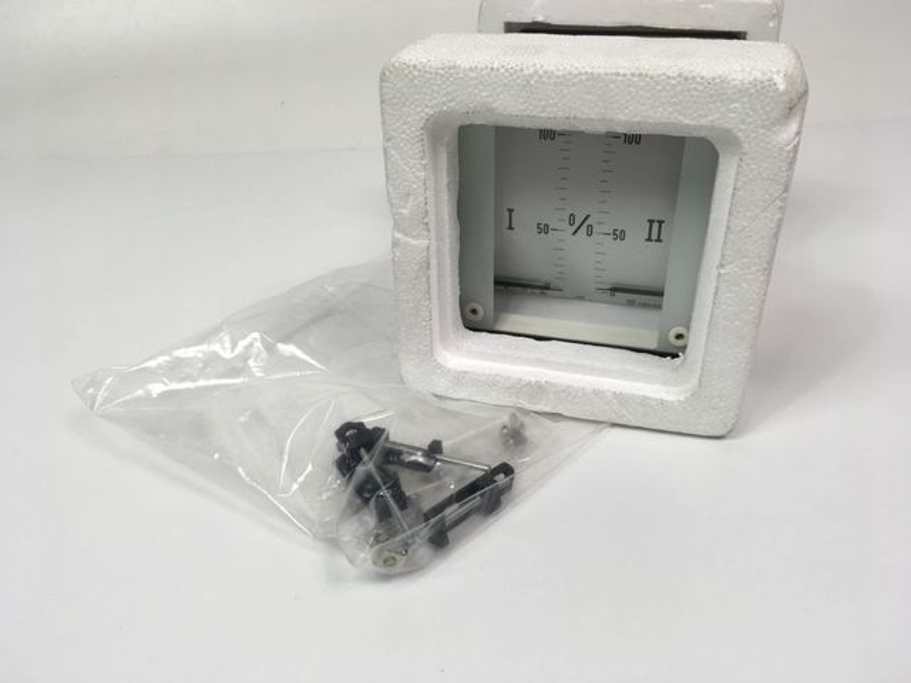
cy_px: 342
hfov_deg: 61.7
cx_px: 456
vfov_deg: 48.2
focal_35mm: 29
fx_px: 763
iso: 40
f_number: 2.2
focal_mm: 4.15
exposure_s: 1/100
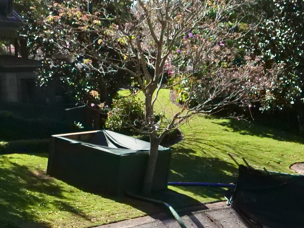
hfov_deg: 16.4
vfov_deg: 11.9
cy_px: 378
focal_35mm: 117
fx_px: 1028
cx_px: 330
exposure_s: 1/16000
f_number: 2.9
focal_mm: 14
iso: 3200
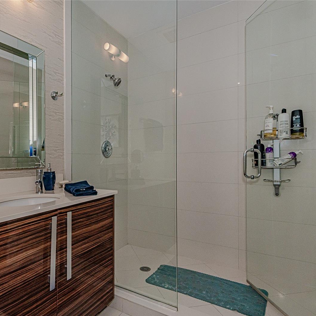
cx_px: 114
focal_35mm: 22
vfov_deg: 69.6
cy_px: 160
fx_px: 227
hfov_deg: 68.3
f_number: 8
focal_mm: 17
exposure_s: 1/100
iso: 800
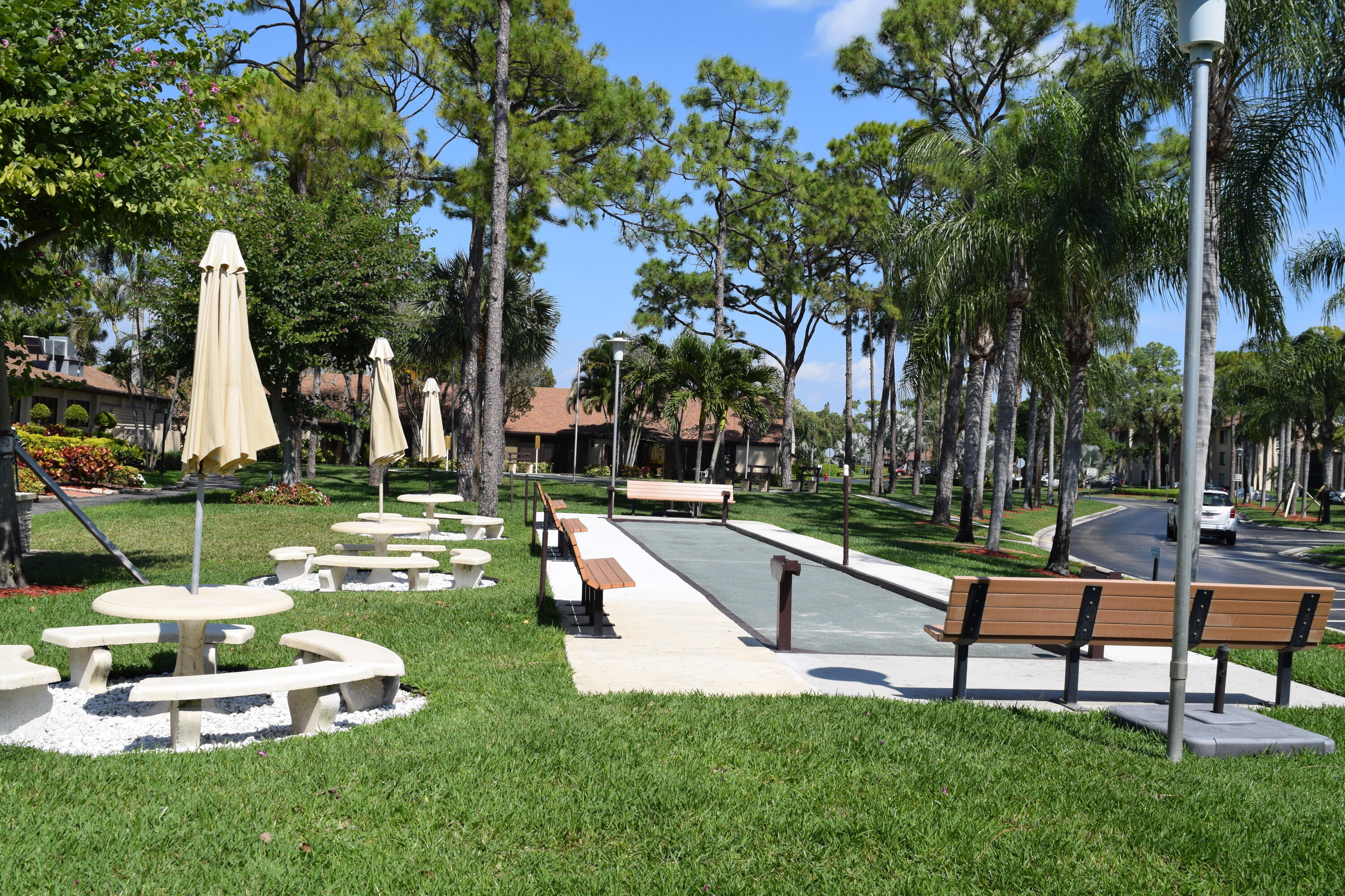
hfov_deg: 53.1
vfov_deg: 36.9
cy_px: 448
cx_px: 672
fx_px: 1345
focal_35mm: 36
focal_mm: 24
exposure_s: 1/500
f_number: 11
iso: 200
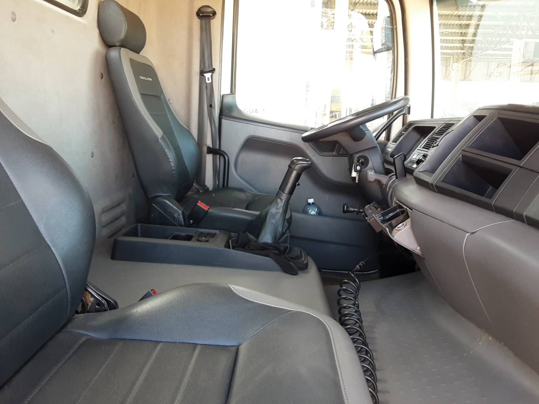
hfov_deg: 63.4
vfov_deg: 49.7
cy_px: 202
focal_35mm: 28
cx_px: 270
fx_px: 436
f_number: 1.9
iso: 76
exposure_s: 1/40
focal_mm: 2.9
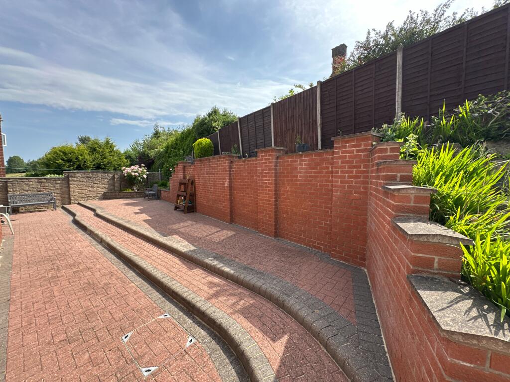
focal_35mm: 14
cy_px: 191
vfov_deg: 85.7
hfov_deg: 102.1
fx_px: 206
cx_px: 255
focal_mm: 2.22
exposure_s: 1/578
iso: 40
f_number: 2.2
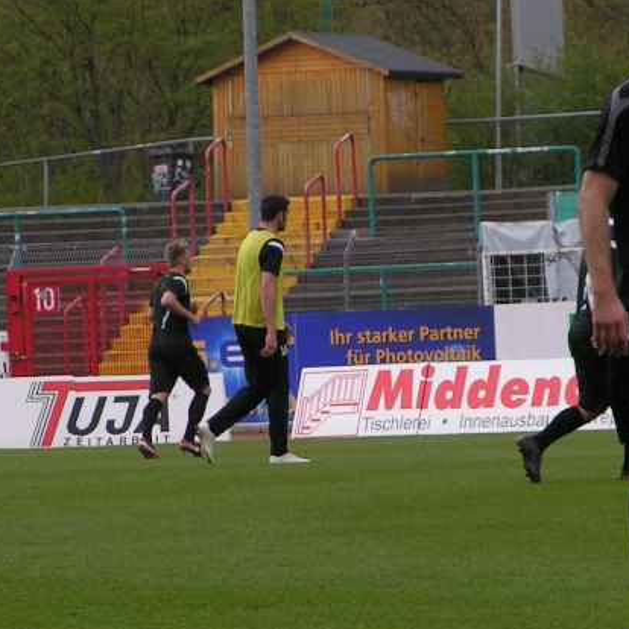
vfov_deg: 5.0
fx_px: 7236
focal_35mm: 352
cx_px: 356
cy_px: 281
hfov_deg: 5.0
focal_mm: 31.5
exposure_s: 1/640
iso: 50
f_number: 3.5
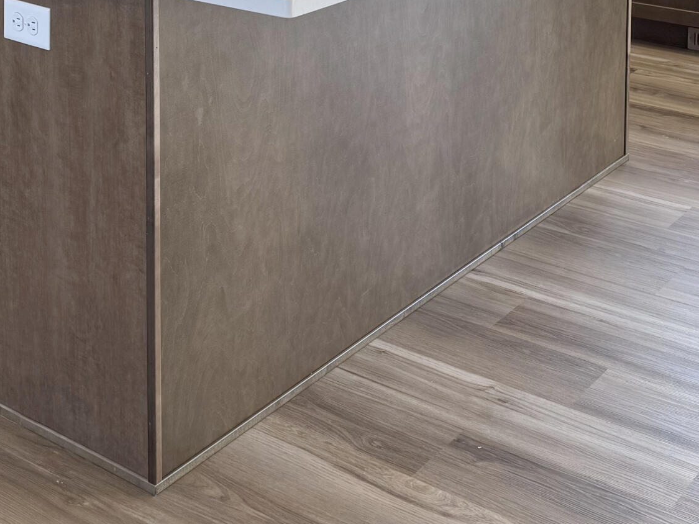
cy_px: -148
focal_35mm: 64
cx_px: 304
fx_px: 1292
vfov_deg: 20.9
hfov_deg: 30.2
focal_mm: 6.76
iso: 64
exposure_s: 1/145
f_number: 1.78
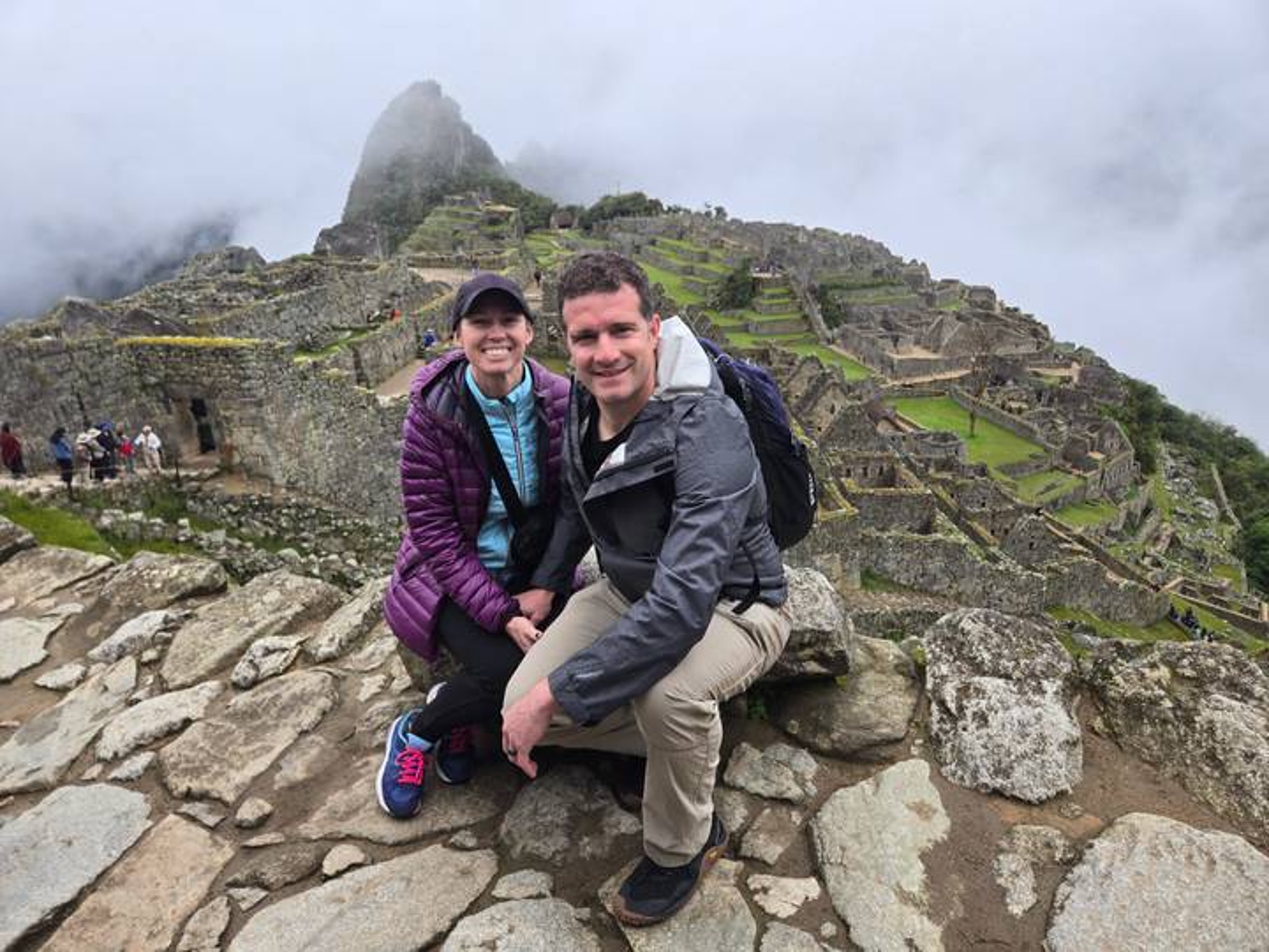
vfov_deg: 58.9
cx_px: 634
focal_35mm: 23
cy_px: 476
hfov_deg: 73.9
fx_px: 843
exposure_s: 1/285
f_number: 1.8
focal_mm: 5.4
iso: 25
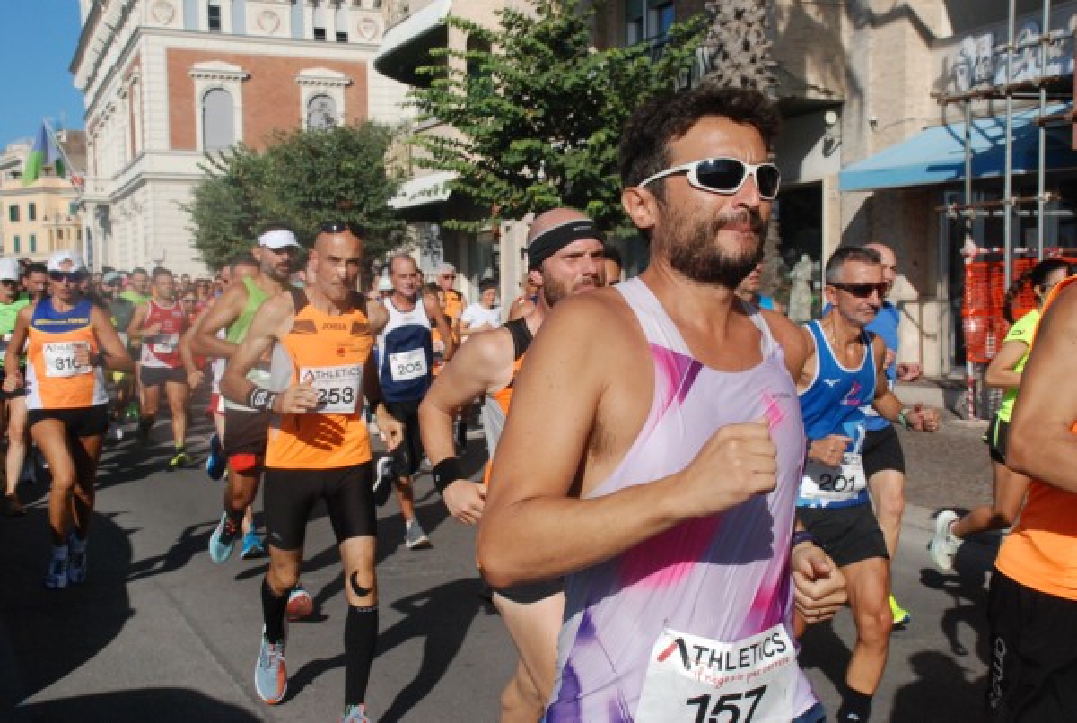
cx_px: 538
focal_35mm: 48
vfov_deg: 28.2
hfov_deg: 41.0
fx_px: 1439
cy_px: 362
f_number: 9
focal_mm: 32
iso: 1000
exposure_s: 1/2500
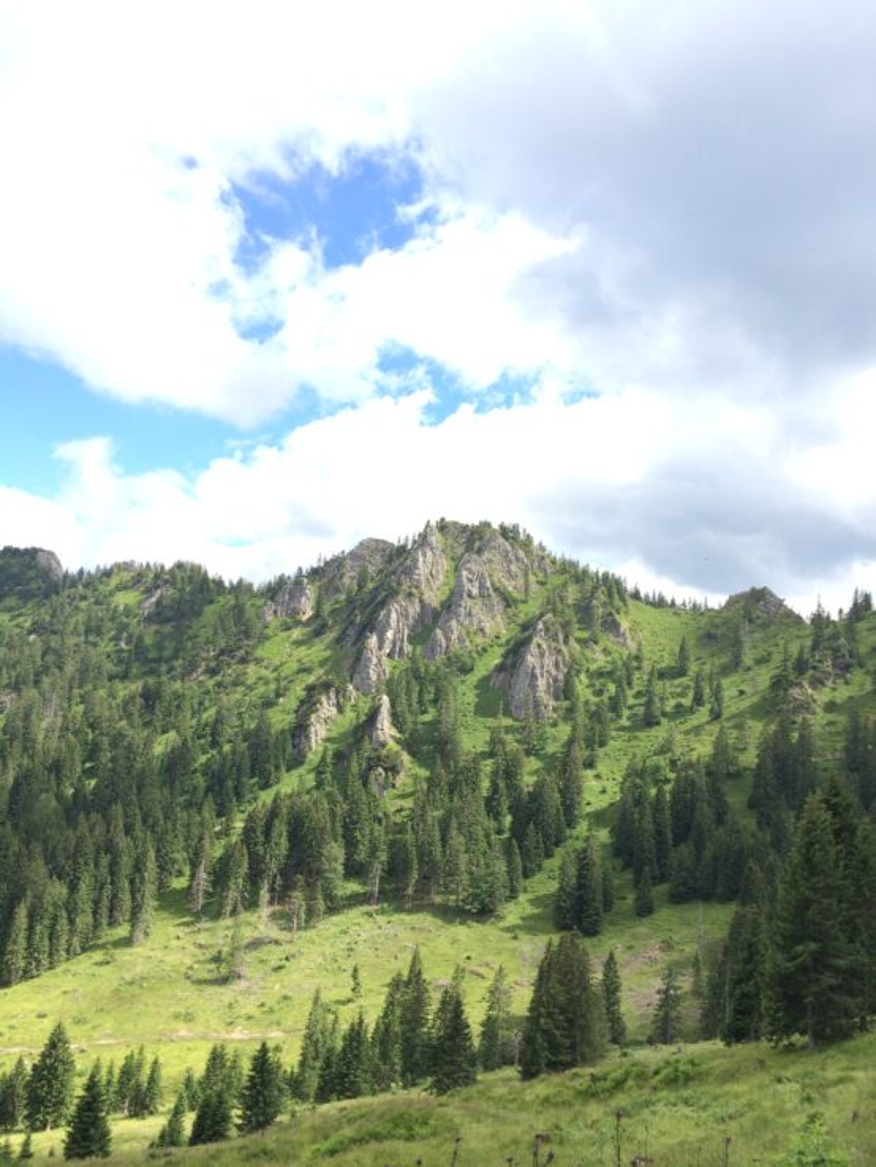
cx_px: 438
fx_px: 978
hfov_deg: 48.3
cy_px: 584
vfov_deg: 61.6
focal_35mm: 29
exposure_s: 1/838
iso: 32
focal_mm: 4.15
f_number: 2.2
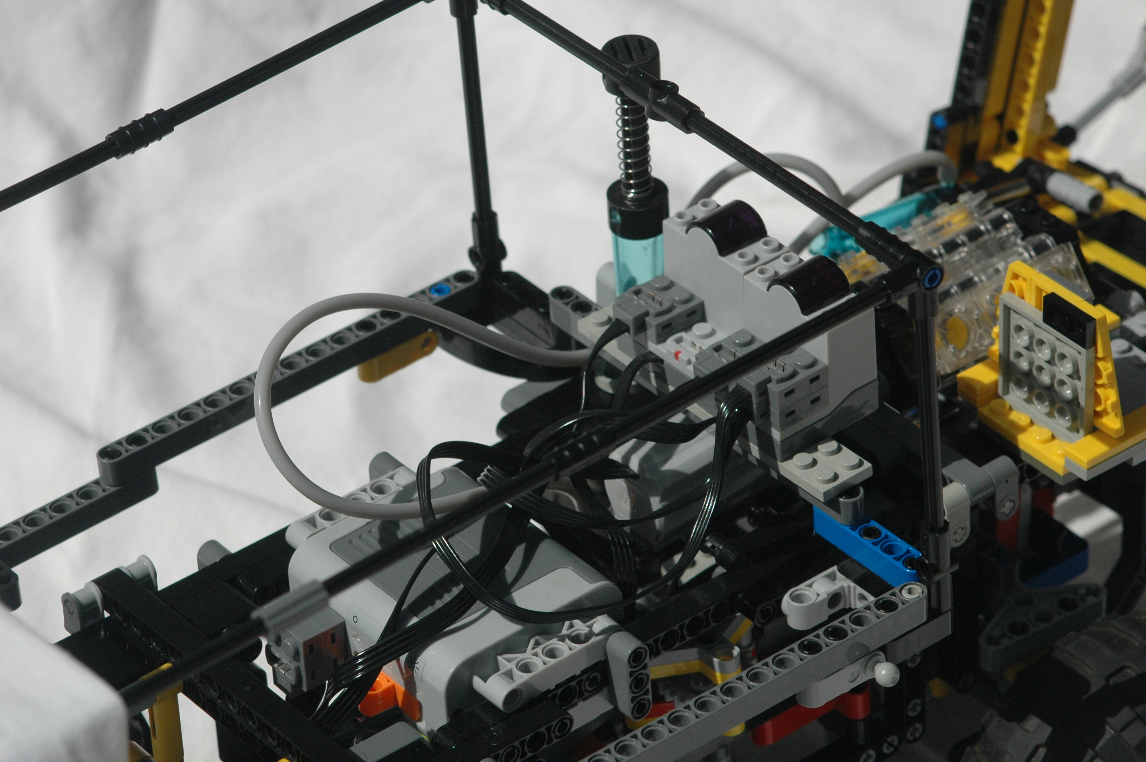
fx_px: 4675
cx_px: 573
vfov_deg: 9.3
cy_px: 381
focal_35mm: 147
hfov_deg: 14.0
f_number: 9
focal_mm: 98
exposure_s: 1/1250
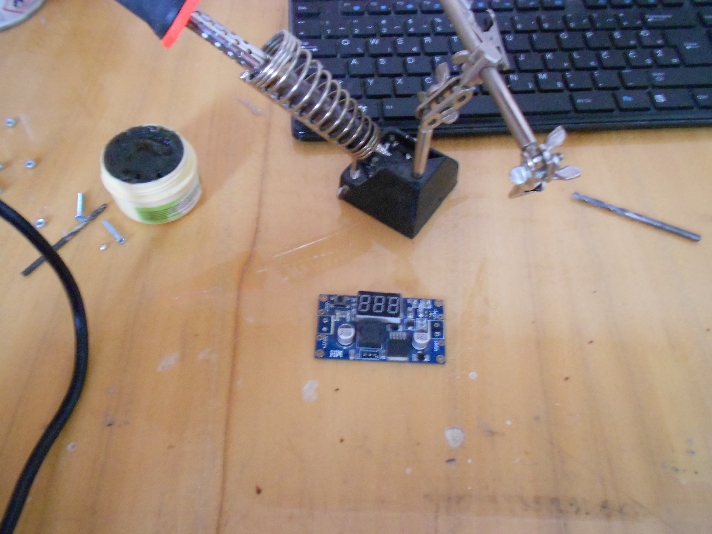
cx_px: 356
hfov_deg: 67.3
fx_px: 535
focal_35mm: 26
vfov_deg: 53.1
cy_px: 267
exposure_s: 1/8
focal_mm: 4.6
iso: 640
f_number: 3.2
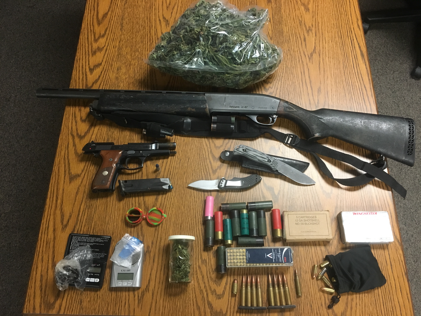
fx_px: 353
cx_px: 210
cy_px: 158
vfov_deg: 48.2
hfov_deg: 61.7
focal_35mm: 29
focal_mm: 4.15
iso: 160
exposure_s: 1/30
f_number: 2.2
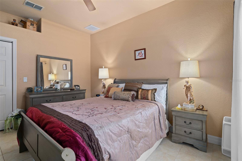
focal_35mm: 17
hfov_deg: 93.3
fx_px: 114
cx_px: 121
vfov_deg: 70.4
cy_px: 80
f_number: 8
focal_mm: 17
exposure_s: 1/1.25
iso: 320
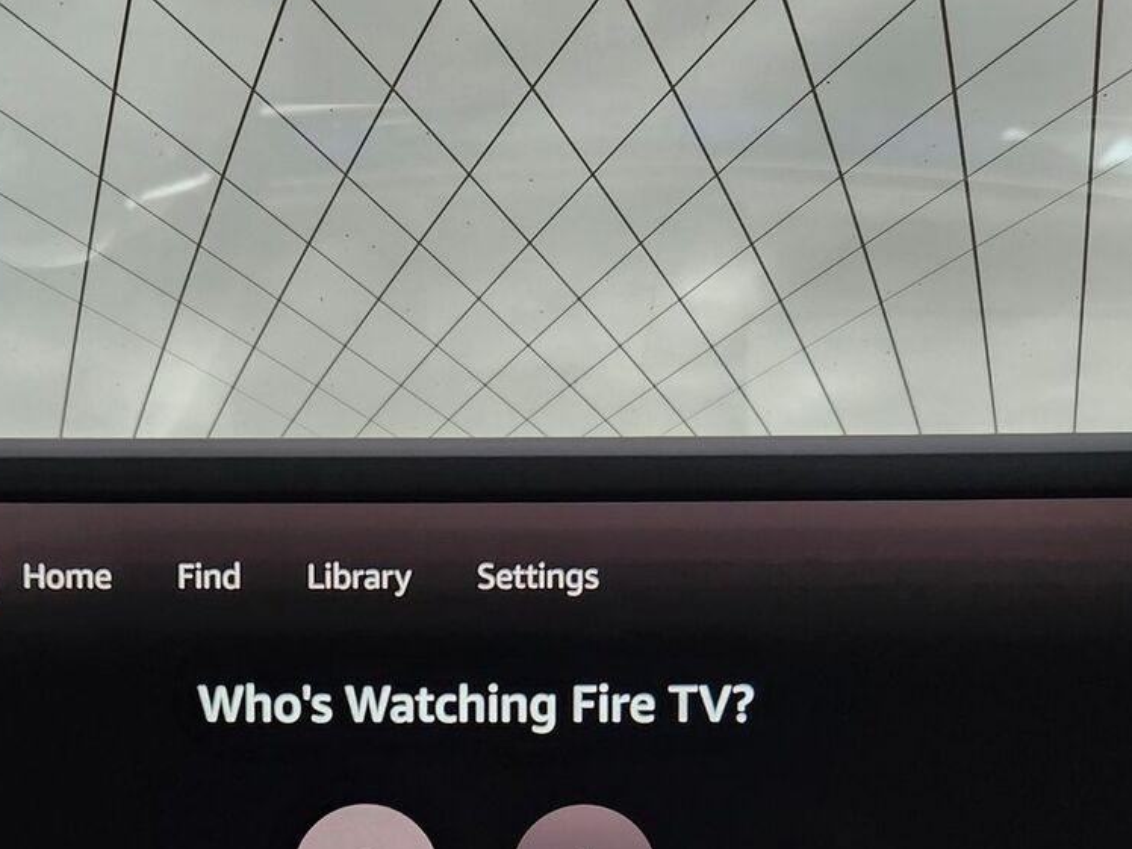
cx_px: 512
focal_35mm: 59
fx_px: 1929
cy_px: 931
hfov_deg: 32.7
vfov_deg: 23.3
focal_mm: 5.4
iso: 160
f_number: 1.8
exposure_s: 1/100
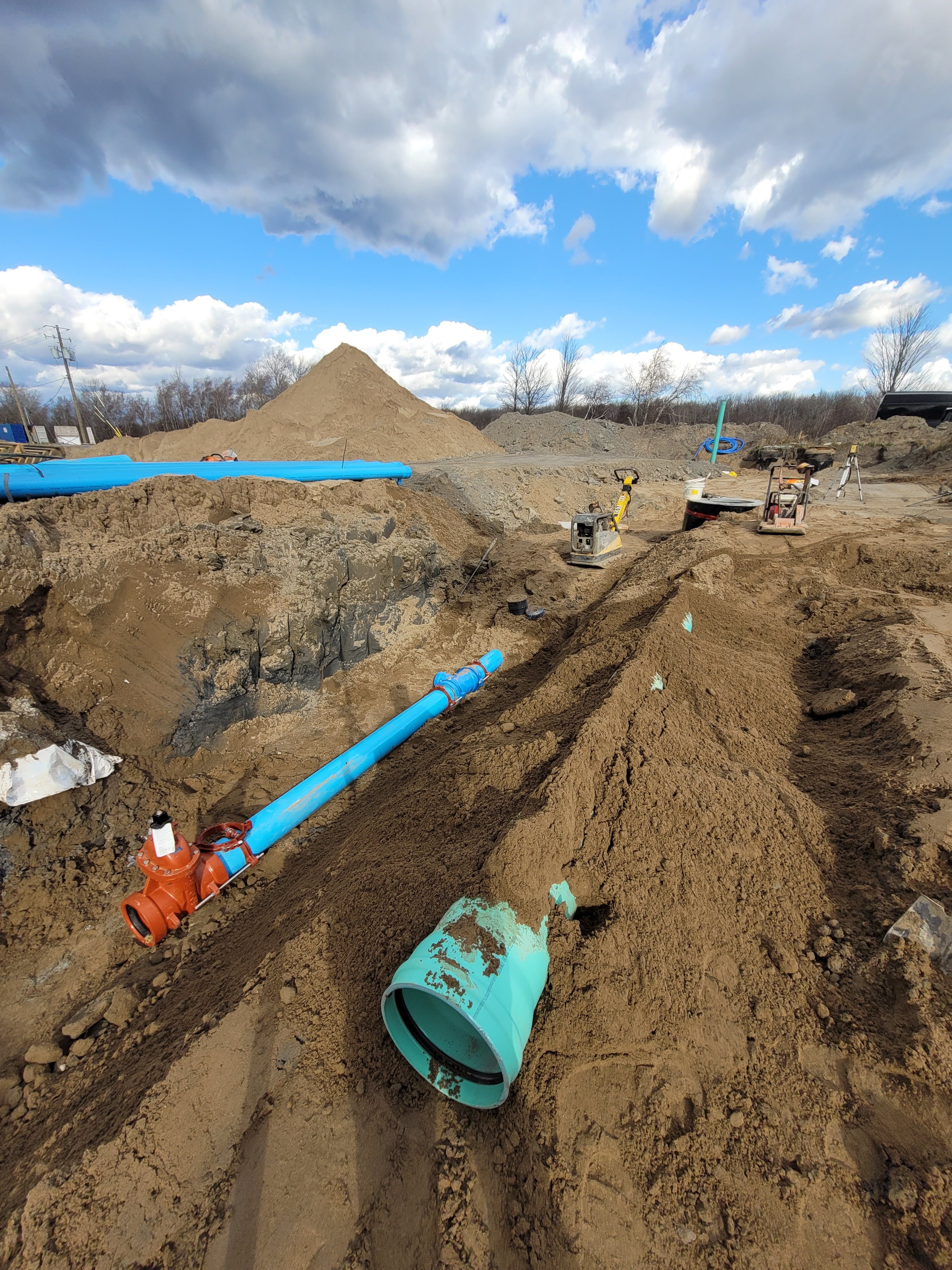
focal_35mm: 13
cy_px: 635
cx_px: 476
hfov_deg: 89.9
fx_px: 477
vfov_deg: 106.2
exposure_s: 1/769
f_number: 2.2
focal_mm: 1.74
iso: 40
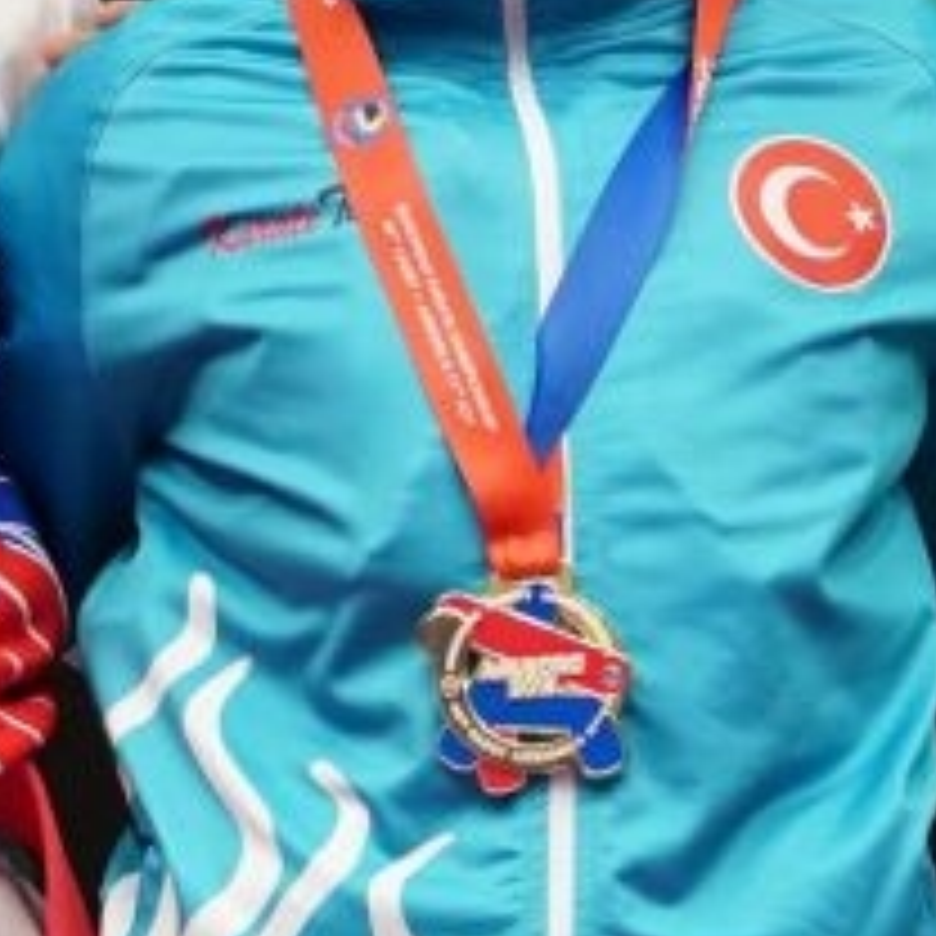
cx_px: 783
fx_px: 22271
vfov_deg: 2.4
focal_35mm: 728
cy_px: 666
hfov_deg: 2.4
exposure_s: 1/320
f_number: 2.8
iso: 1250
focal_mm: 99
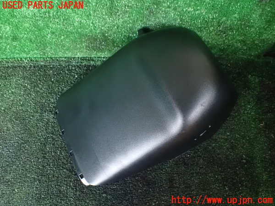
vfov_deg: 46.8
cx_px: 138
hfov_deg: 60.0
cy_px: 103
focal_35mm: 30
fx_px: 238
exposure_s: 1/25
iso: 1600
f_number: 2.3
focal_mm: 5.4
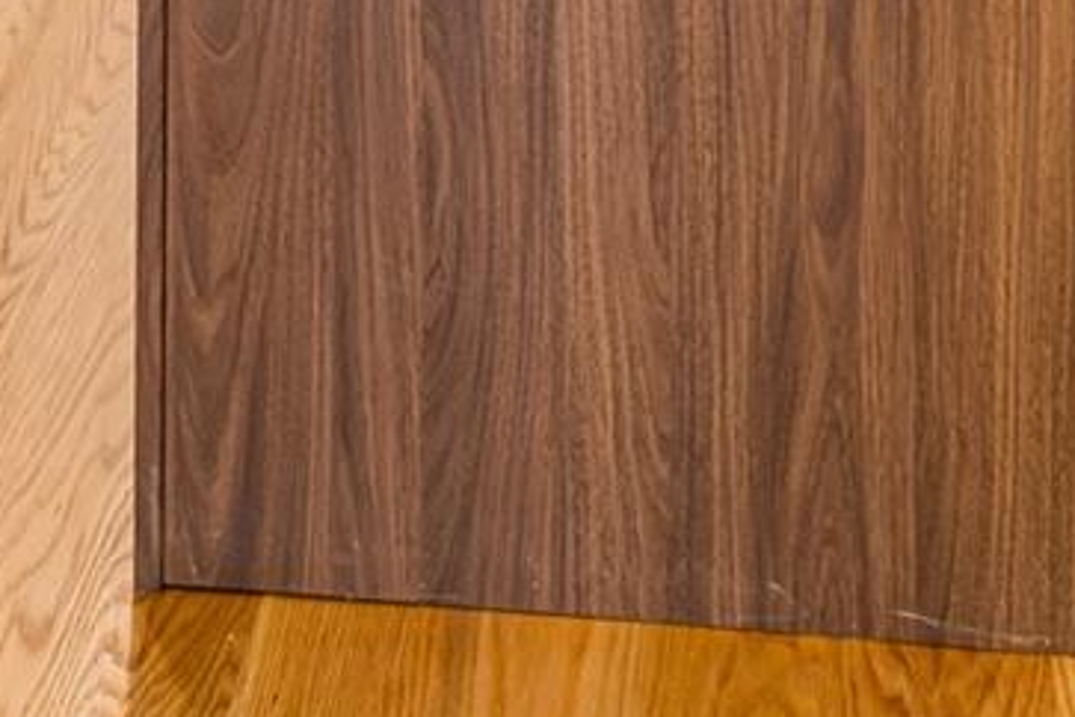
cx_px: 548
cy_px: -1261
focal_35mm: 79
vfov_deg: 11.9
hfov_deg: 25.7
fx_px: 2359
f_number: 4.5
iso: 100
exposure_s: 1/30
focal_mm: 14
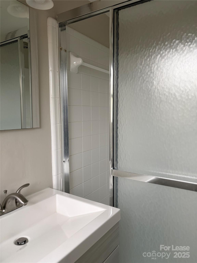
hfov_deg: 53.1
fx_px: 197
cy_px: 132
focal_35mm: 26
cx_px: 98
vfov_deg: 67.3
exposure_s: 1/60
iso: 200
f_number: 1.6
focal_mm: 5.96
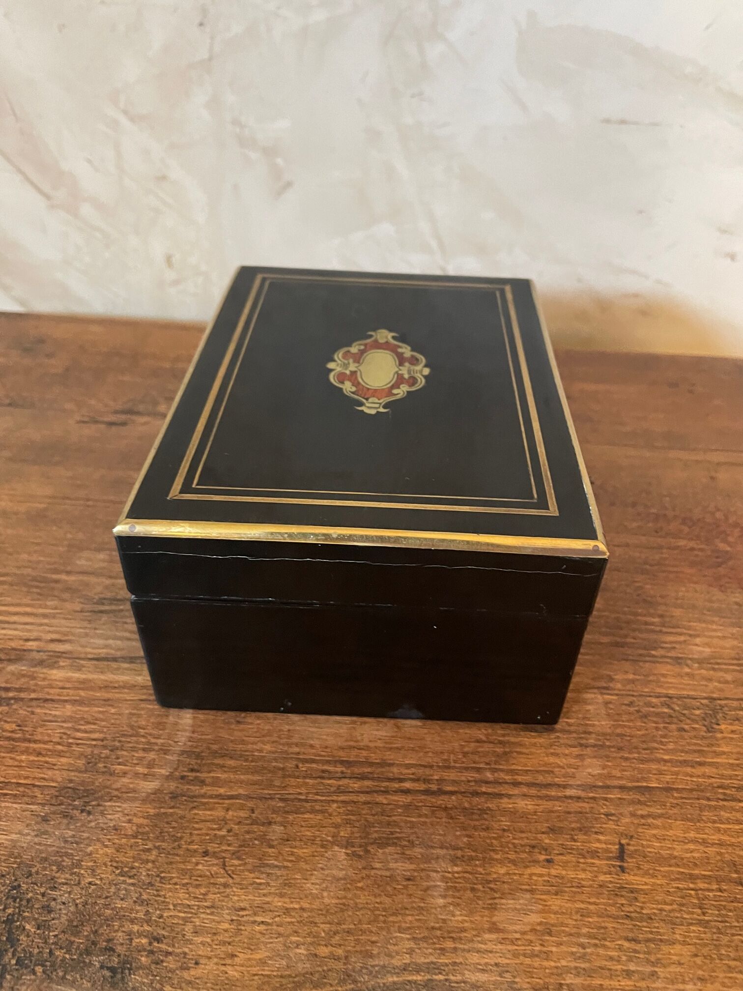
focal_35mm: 26
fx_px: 744
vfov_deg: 67.3
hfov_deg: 53.1
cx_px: 372
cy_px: 496
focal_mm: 4.2
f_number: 1.6
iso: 400
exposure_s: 1/33
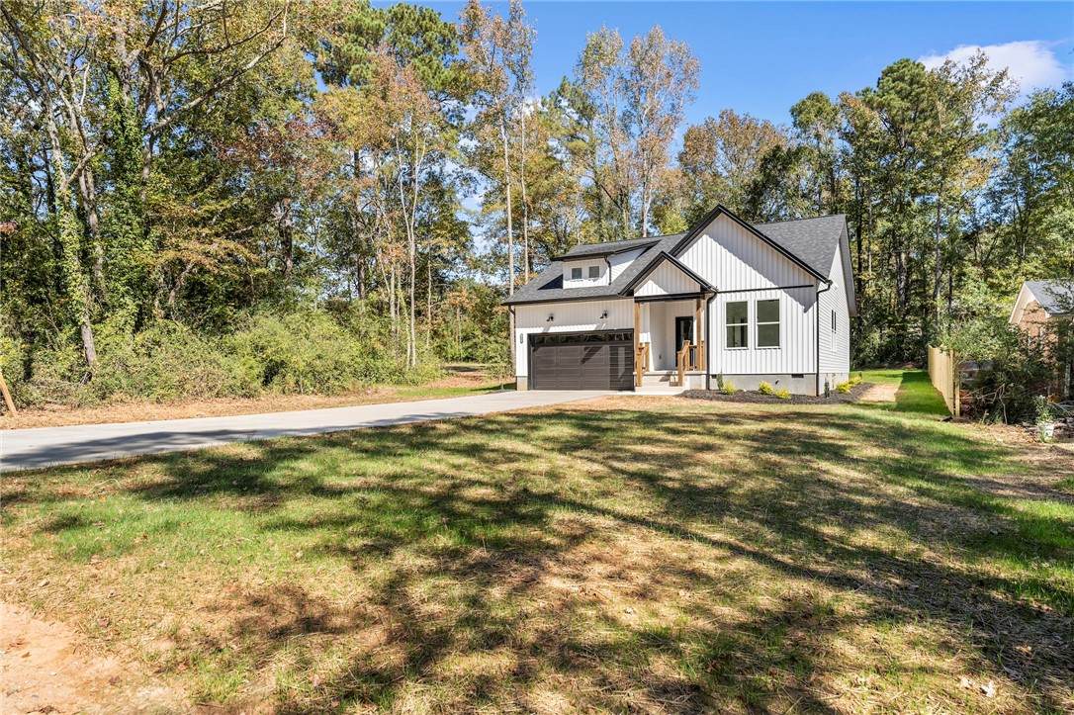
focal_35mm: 21
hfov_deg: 80.4
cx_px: 537
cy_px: 358
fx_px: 635
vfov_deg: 58.7
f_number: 5.6
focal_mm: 21.3
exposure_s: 1/40
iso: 100
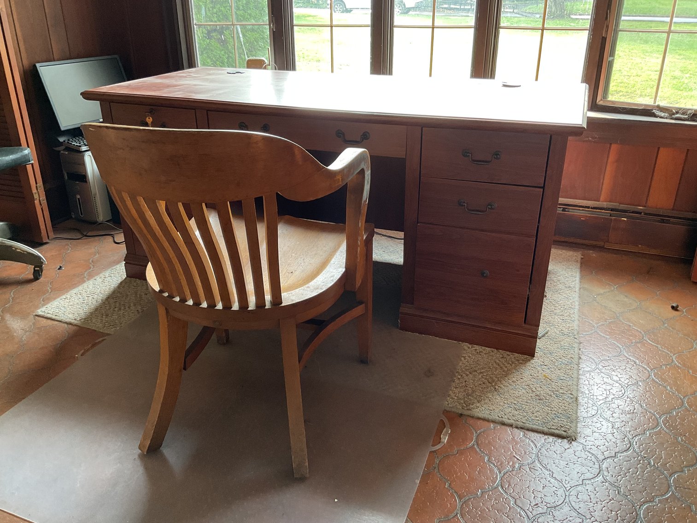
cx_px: 348
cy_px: 262
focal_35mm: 29
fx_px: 584
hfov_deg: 61.7
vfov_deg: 48.2
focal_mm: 3
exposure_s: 1/60
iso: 64
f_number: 1.8
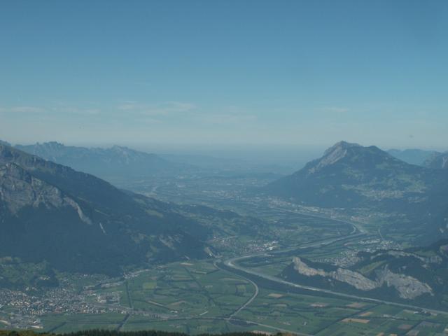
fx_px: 686
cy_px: 168
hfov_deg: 36.2
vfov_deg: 27.5
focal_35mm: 53
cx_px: 224
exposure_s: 1/250
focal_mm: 8.87
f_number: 8
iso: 50
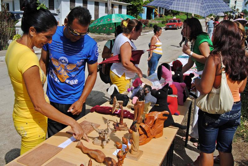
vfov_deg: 40.1
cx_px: 124
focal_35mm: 33
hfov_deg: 57.2
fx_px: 228
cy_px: 83
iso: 100
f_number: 9
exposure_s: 1/320
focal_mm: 22
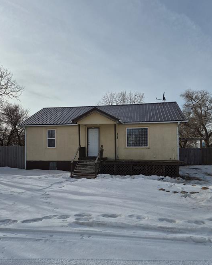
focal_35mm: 26
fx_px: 204
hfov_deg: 54.9
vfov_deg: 65.8
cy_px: 147
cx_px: 100
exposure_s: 1/7696
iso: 64
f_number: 1.8
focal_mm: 5.4
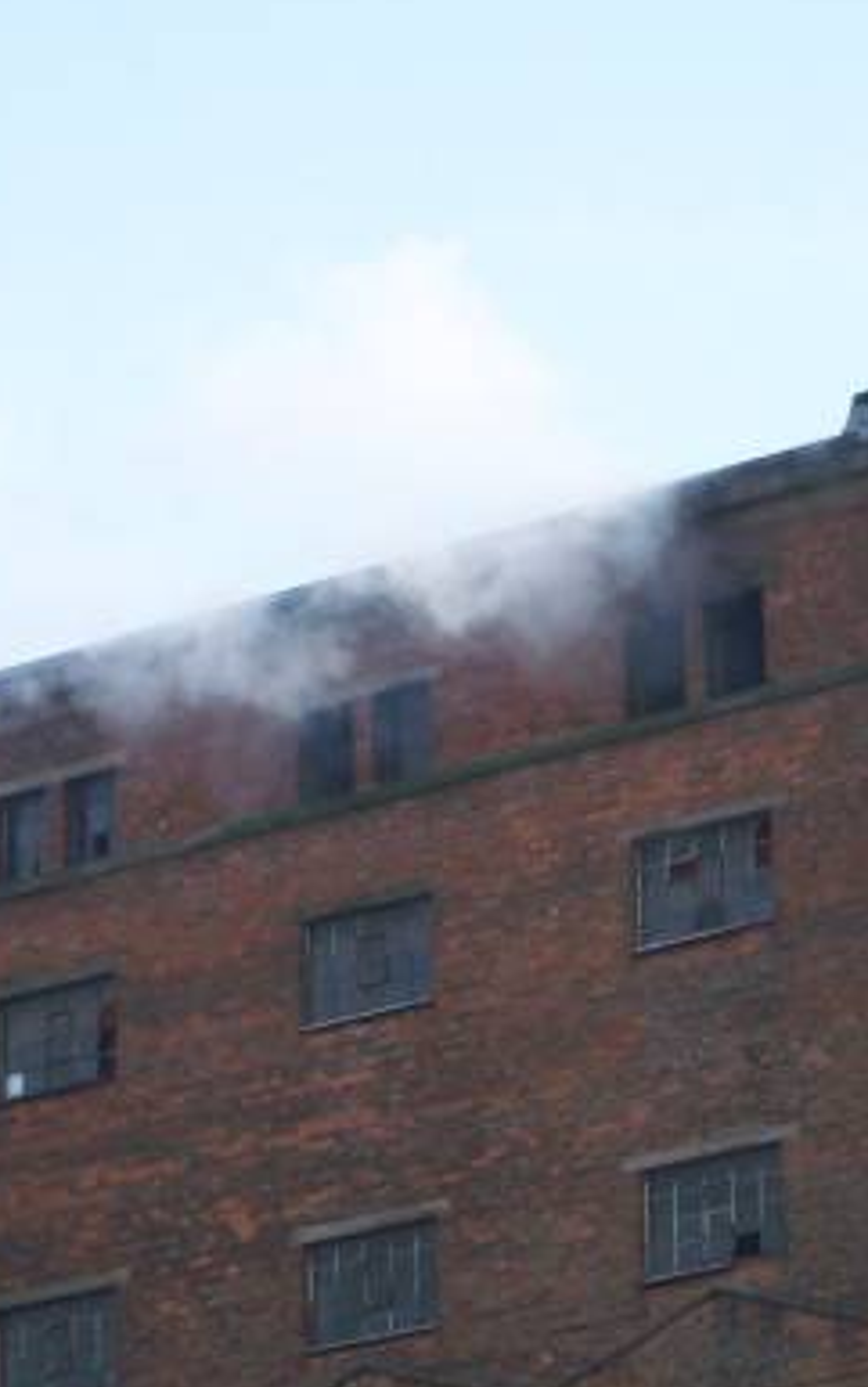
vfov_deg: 10.2
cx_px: 414
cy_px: 666
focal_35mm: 206
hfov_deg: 6.4
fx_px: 7788
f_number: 4.4
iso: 50
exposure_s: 1/160
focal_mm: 19.2
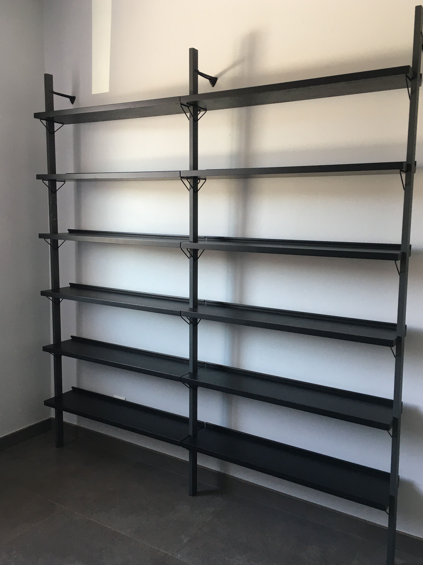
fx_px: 505
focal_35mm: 31
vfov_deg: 58.4
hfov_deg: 45.4
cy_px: 281
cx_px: 215
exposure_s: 1/33
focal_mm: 4.15
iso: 64
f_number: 2.2
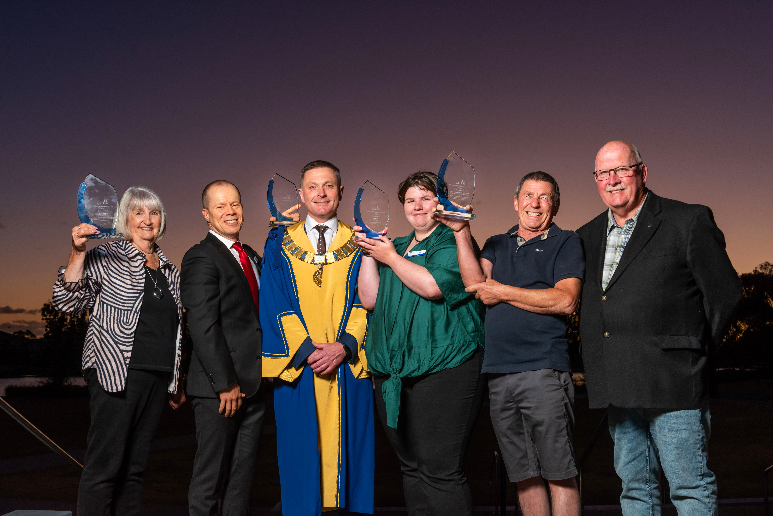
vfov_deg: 35.1
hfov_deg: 50.7
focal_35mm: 38
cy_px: 258
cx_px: 386
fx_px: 816
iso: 1000
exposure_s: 1/100
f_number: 9
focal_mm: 38
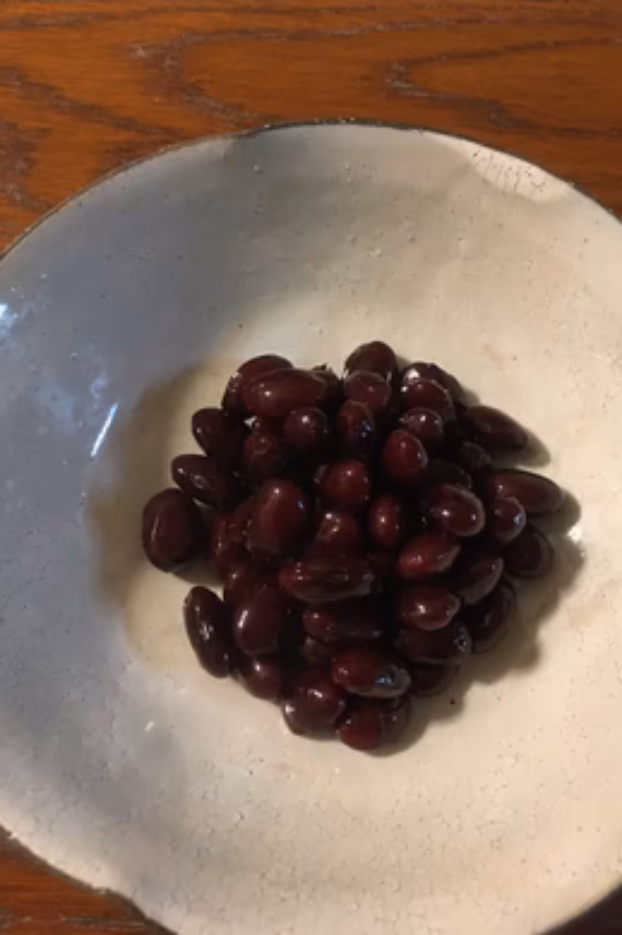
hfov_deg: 42.2
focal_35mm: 31
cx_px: 346
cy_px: 474
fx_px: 804
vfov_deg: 60.3
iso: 200
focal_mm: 4.15
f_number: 2.2
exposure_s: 1/30
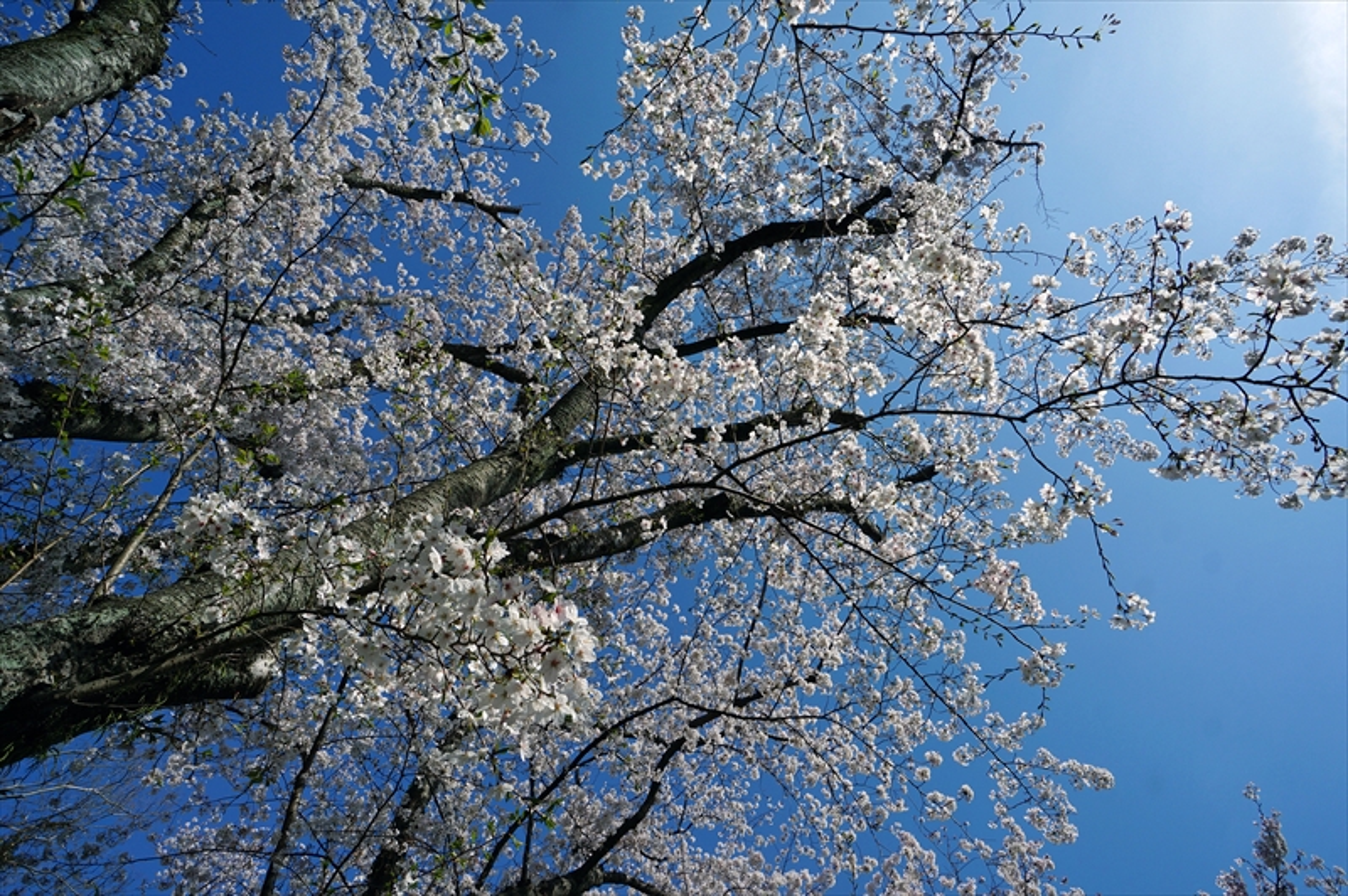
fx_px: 617
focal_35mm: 16
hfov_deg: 95.0
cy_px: 448
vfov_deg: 72.0
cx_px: 674
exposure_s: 1/320
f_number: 9
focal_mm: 11
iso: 100
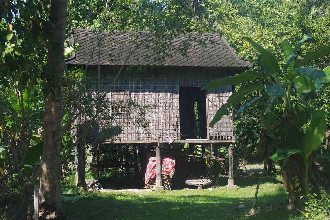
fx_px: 591
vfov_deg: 21.1
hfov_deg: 31.2
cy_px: 110
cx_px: 165
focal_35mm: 64
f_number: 8
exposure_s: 1/80
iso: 200
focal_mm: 43
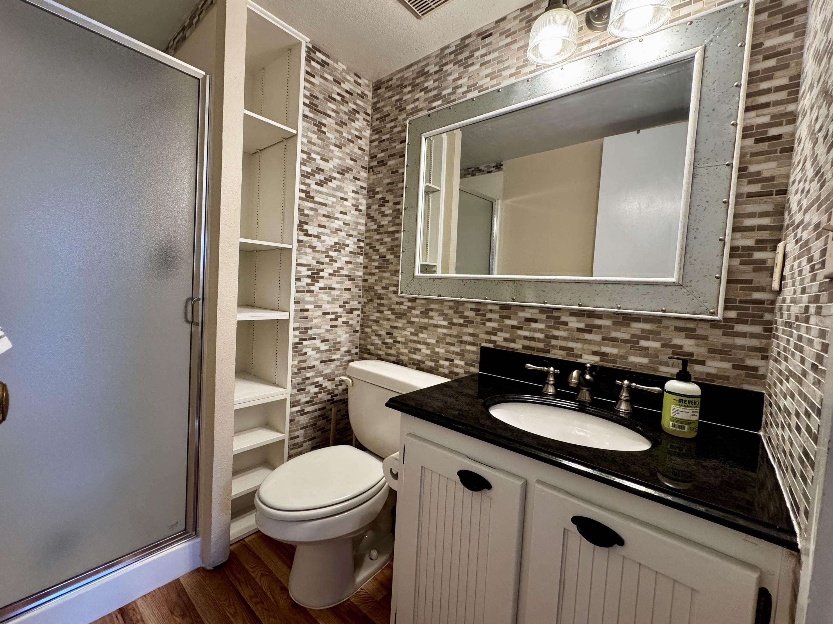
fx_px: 361
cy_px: 307
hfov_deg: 98.0
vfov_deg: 81.7
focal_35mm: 15
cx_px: 389
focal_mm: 2.22
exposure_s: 1/120
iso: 320
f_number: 2.2
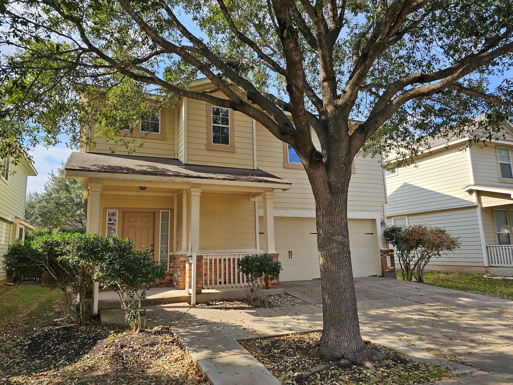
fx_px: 356
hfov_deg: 71.6
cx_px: 250
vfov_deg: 56.8
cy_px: 191
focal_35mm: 24
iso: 10
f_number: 1.7
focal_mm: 6.3
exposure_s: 1/310
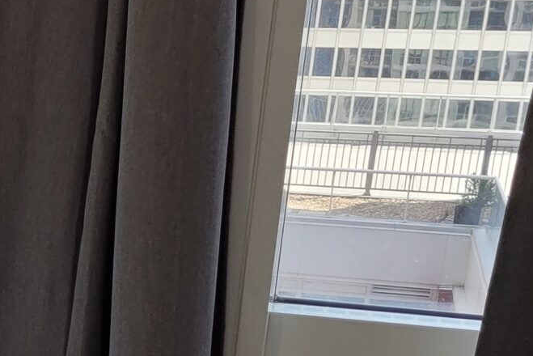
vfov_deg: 12.8
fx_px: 1555
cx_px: -402
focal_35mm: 105
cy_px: 409
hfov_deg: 16.5
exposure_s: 1/120
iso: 40
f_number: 1.8
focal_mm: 5.4
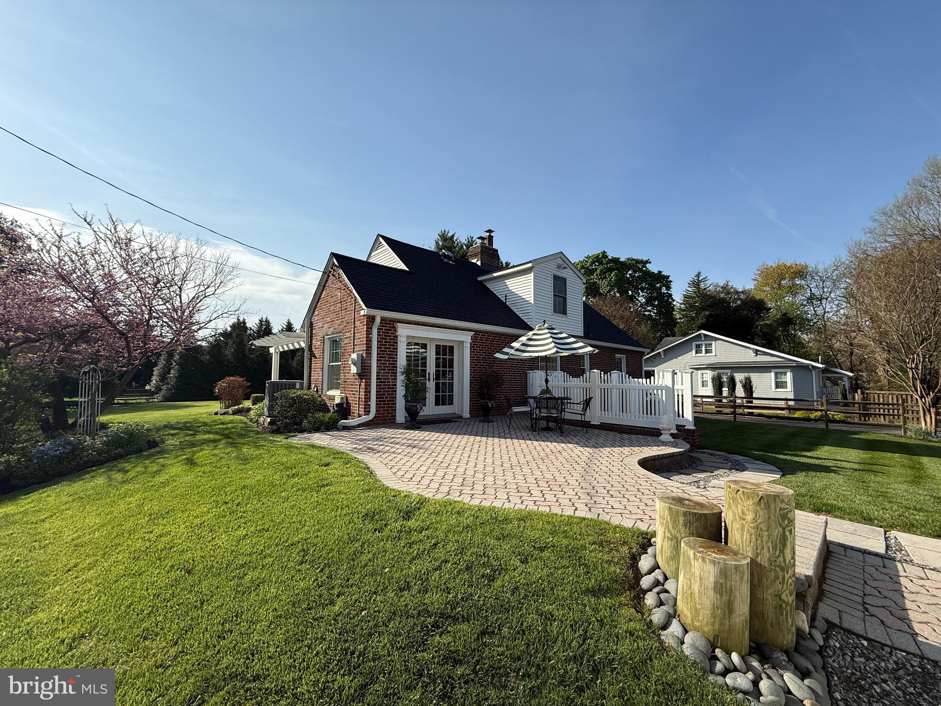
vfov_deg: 85.7
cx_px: 470
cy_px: 353
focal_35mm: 14
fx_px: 381
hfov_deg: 102.1
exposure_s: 1/2024
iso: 64
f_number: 2.2
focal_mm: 2.22
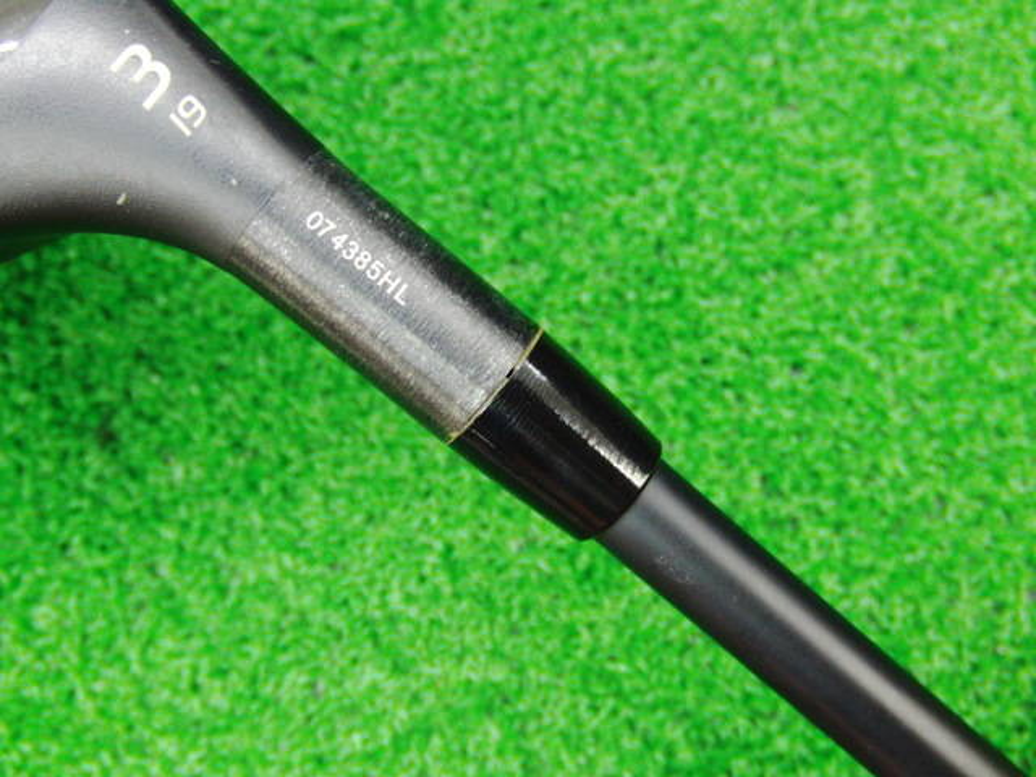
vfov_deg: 38.7
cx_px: 518
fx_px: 1107
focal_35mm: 37
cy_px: 388
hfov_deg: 50.1
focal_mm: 6.42
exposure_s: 1/15
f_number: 3.6
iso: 400
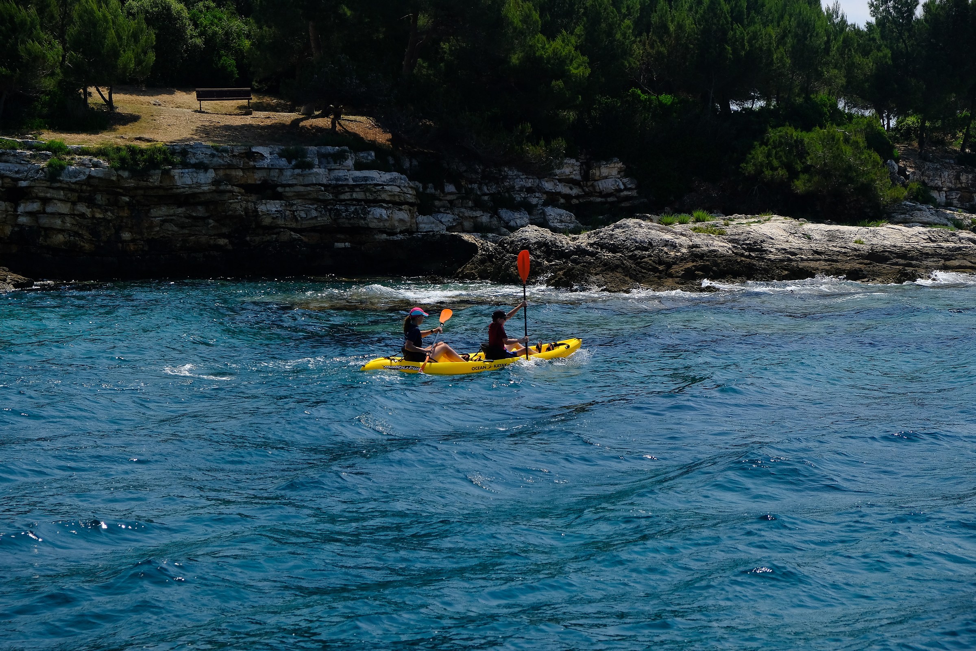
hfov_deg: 24.5
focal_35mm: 83
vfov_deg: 16.5
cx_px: 488
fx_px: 2250
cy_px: 326
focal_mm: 55
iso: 400
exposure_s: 1/750
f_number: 5.6
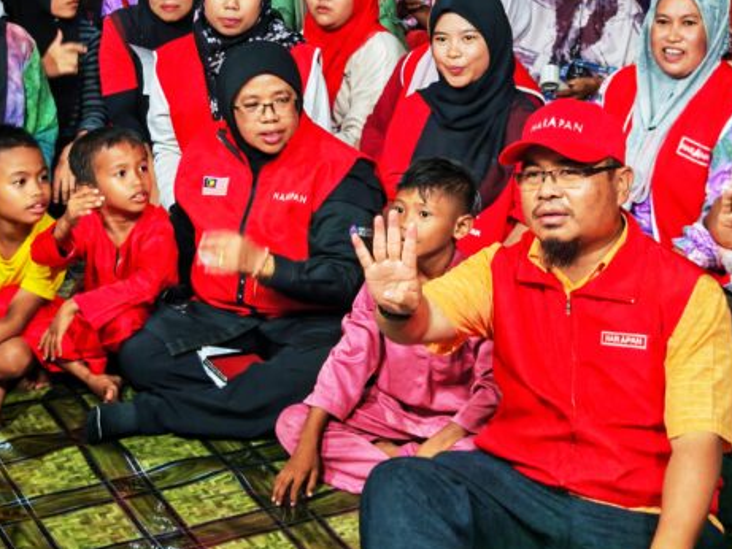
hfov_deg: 24.4
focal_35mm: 80
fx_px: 1692
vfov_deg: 18.3
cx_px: 367
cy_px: 140
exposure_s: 1/50
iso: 250
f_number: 1.4
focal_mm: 6.83
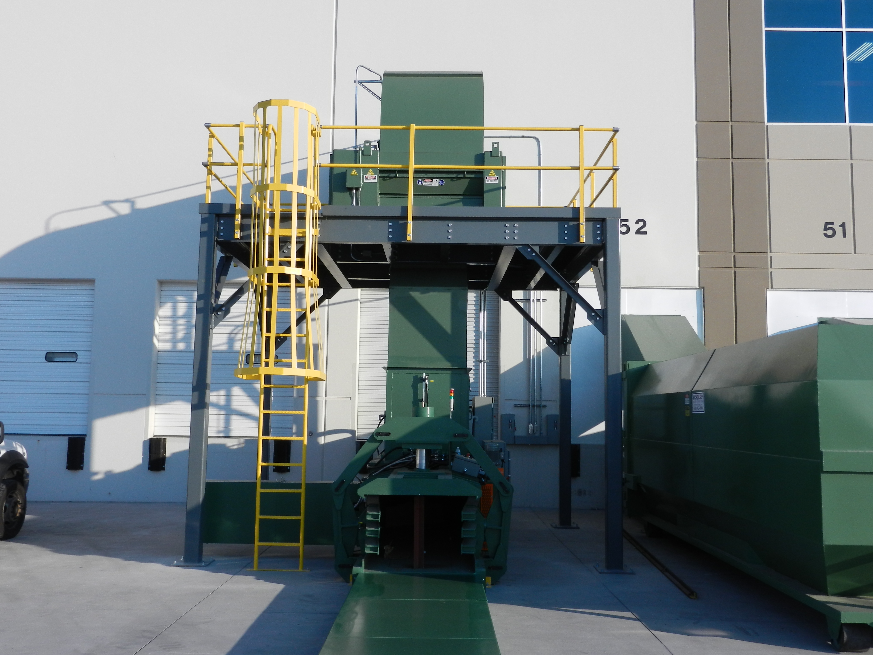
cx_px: 436
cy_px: 328
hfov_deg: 55.4
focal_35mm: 33
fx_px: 832
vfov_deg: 42.9
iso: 160
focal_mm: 5.9
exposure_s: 1/1000
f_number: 3.8
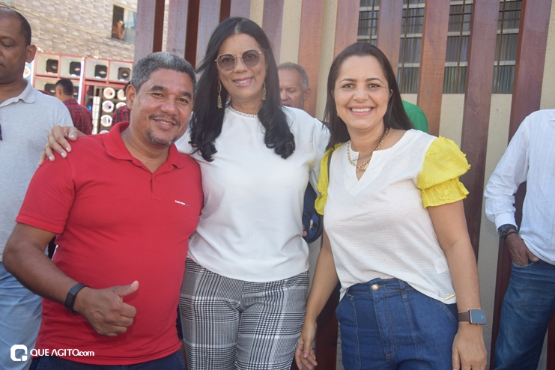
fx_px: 694
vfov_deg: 29.9
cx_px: 278
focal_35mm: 45
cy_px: 185
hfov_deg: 43.6
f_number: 5.6
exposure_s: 1/125
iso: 250
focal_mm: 30
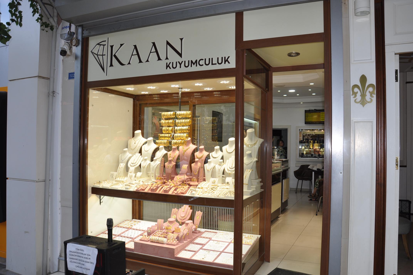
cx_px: 206
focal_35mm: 27
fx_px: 309
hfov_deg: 67.4
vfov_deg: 47.8
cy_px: 138
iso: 200
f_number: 5
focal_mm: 18
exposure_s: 1/200
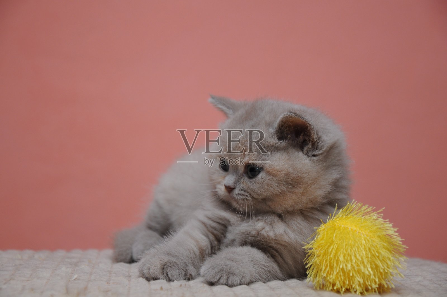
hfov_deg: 19.5
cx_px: 224
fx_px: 1302
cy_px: 148
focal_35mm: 105
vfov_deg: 13.0
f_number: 5.3
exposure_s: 1/80
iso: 400
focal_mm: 70
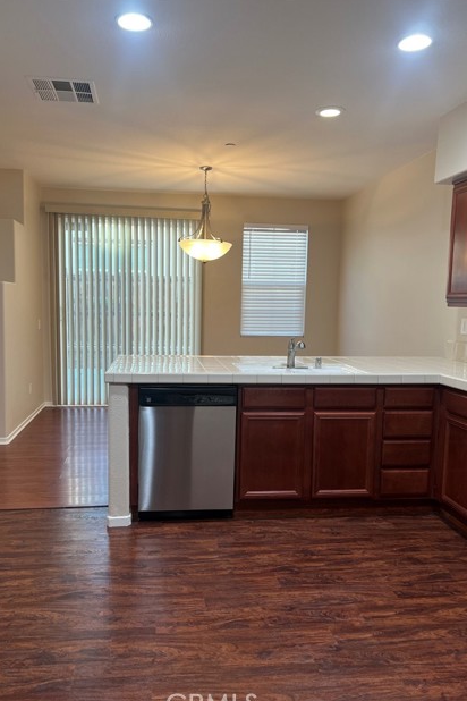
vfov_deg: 65.5
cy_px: 357
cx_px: 213
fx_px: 545
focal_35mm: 28
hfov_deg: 46.4
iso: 64
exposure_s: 1/60
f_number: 1.5
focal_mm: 5.7
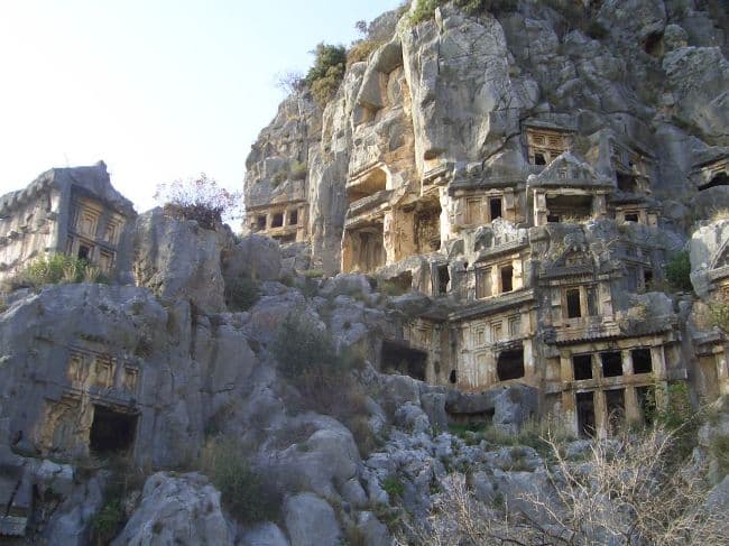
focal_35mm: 39
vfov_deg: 36.8
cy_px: 273
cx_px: 364
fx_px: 821
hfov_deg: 47.9
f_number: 4.8
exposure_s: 1/125
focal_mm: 8
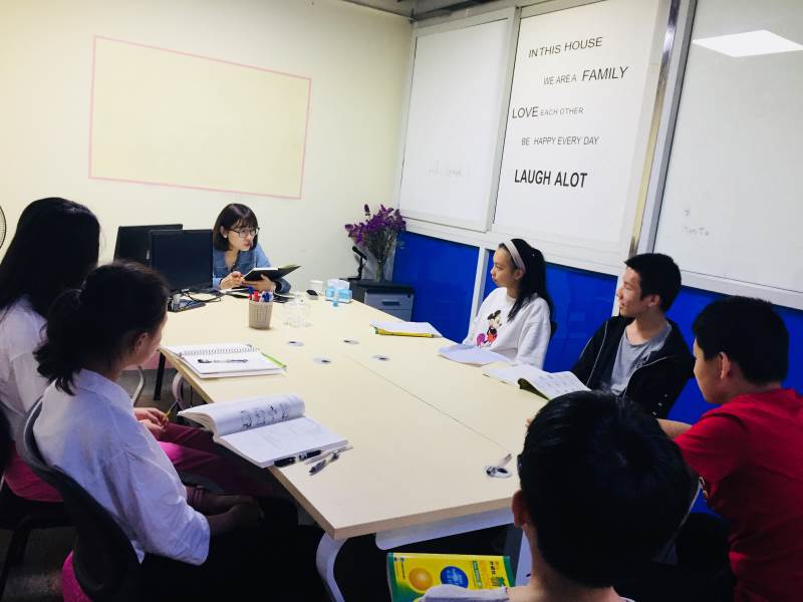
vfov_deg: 48.2
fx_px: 673
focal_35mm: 29
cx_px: 402
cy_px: 301
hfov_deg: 61.7
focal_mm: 4.15
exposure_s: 1/33
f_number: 2.2
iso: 160
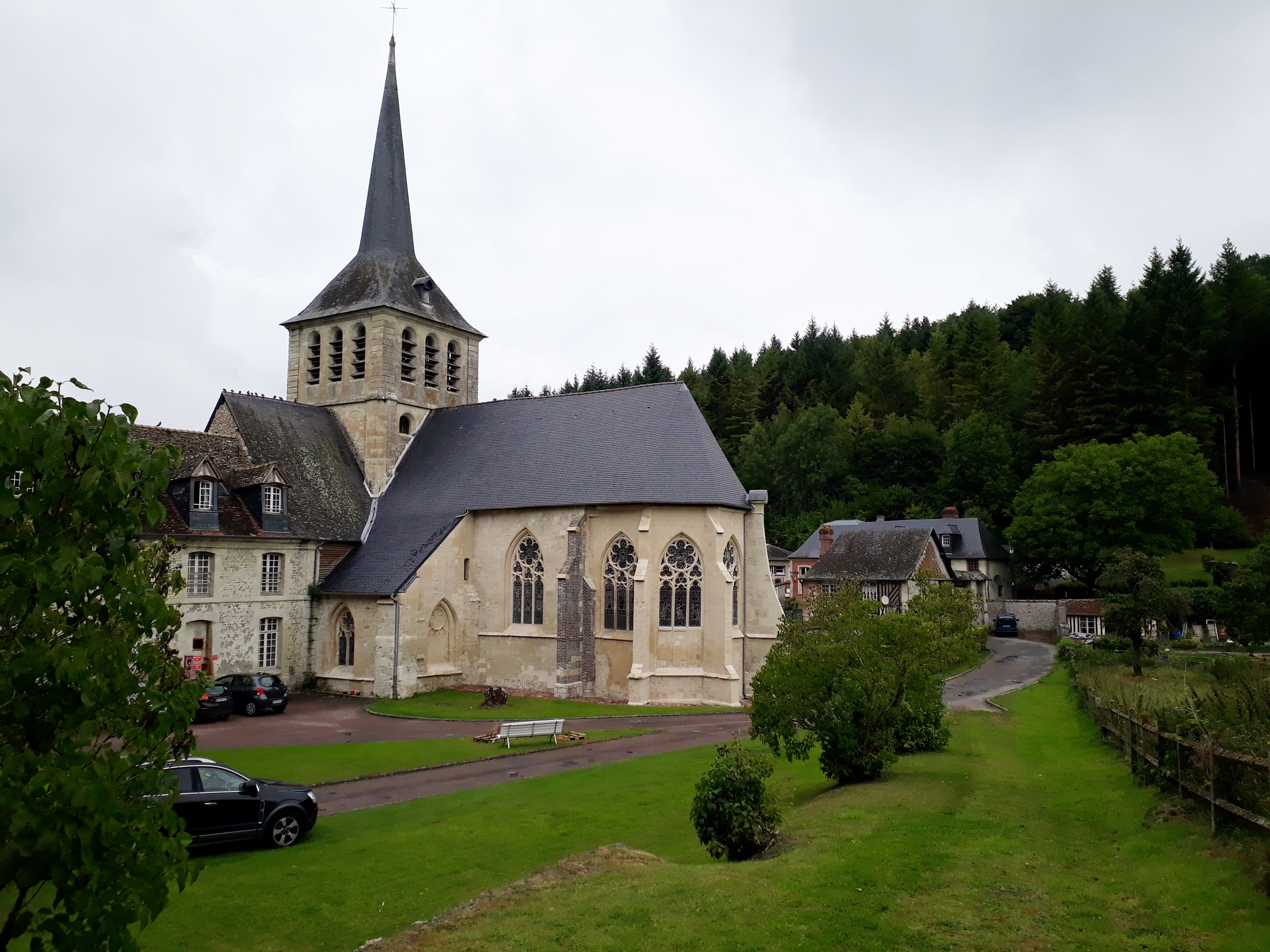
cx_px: 635
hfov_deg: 65.3
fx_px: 991
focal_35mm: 27
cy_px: 476
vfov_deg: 51.4
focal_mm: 3.6
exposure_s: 1/856
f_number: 1.9
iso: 40
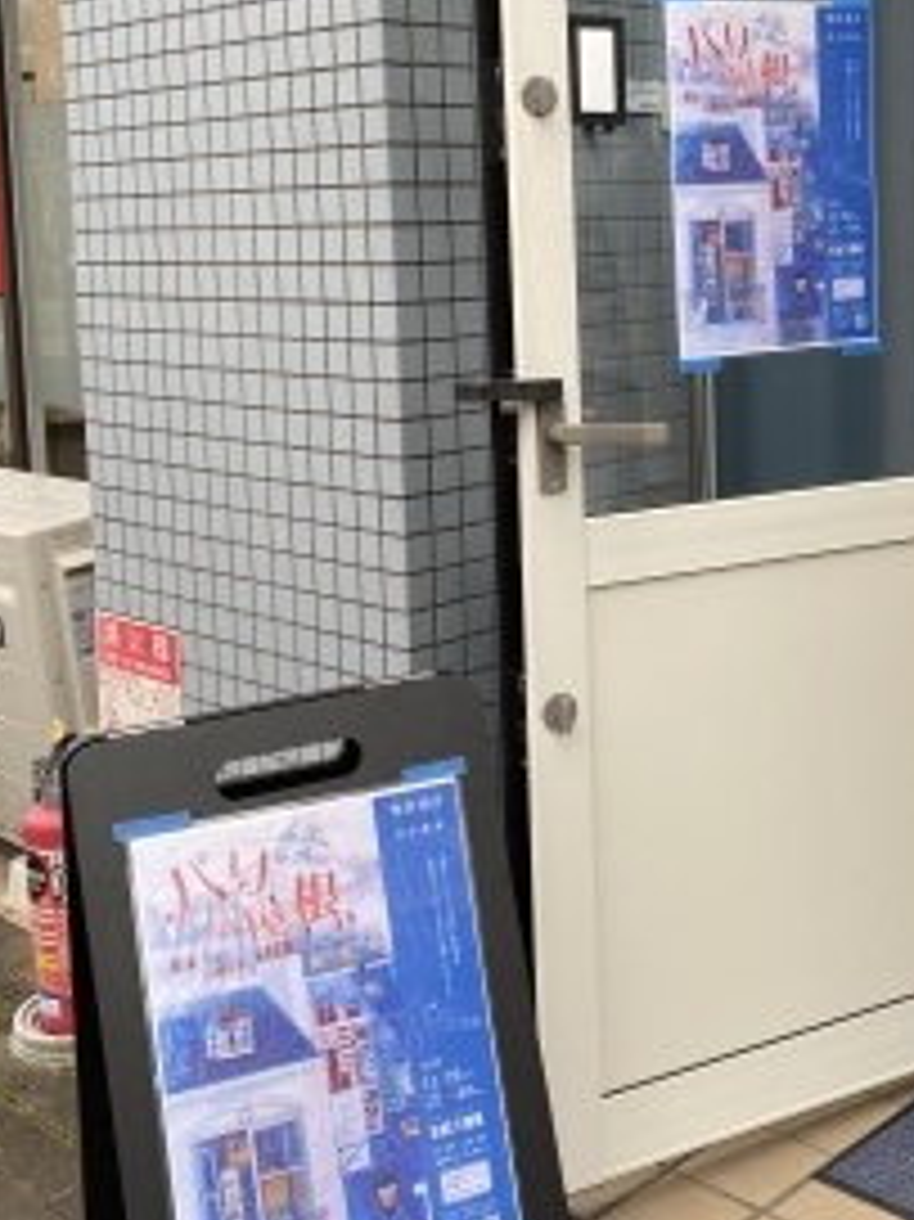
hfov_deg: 29.8
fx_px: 1691
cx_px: 669
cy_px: 401
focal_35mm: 48
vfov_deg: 39.2
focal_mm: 4.25
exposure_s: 1/122
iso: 50
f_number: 1.8
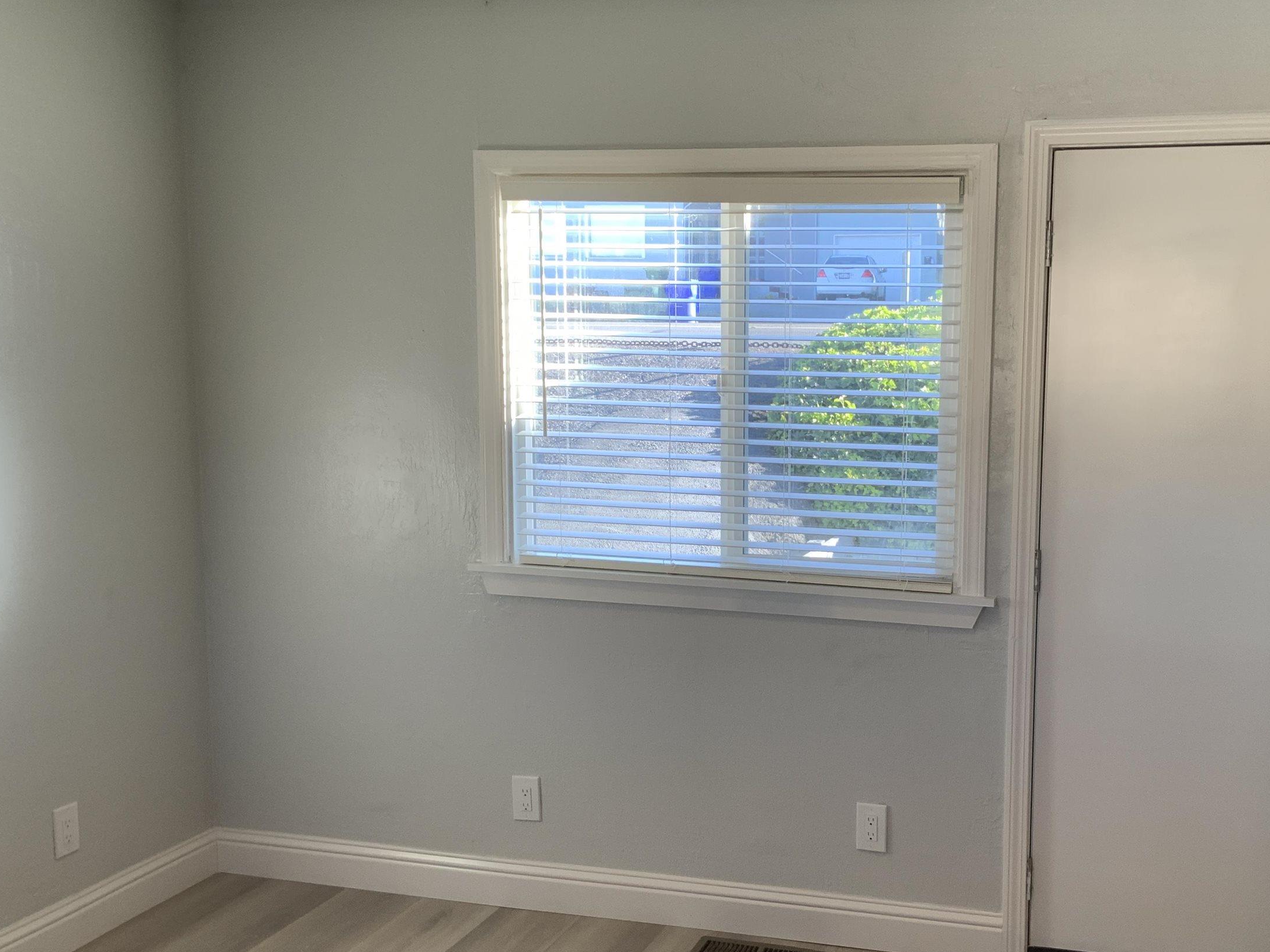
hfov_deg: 45.3
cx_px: 808
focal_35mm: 41
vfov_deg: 35.1
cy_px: 550
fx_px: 1504
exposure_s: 1/120
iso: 50
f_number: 1.8
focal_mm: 3
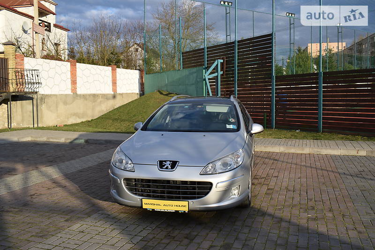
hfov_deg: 57.2
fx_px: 344
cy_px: 125
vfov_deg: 40.0
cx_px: 188
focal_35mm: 33
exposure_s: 1/320
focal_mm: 22
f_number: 9
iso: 200
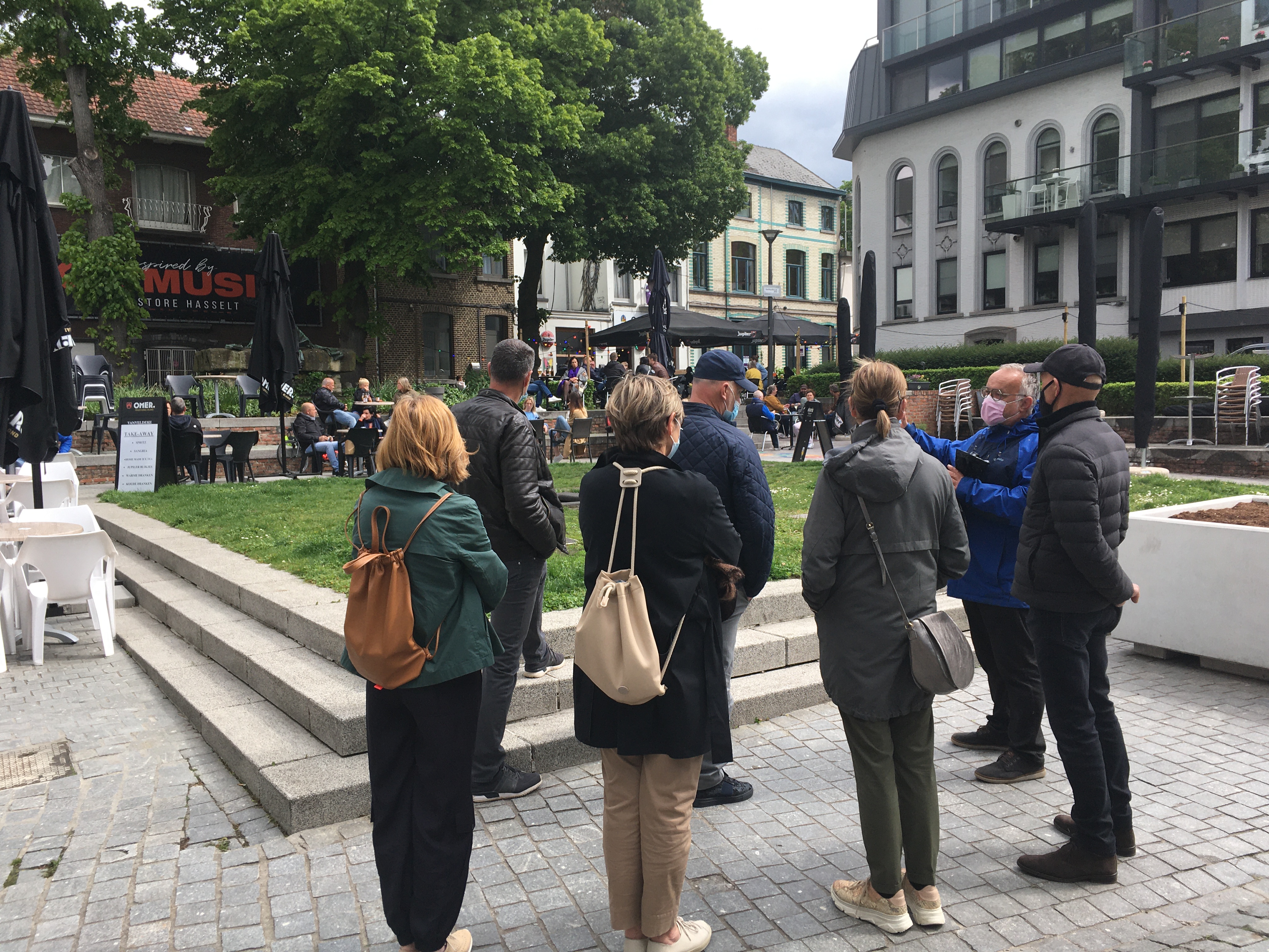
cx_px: 634
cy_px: 476
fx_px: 1063
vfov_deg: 48.2
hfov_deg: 61.7
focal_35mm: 29
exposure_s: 1/668
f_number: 2.2
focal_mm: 4.15
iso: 25
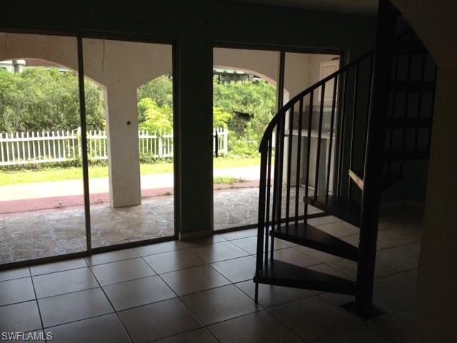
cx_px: 228
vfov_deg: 40.7
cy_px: 172
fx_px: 462
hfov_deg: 52.6
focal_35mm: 35
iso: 50
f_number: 2.4
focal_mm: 4.28
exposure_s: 1/375
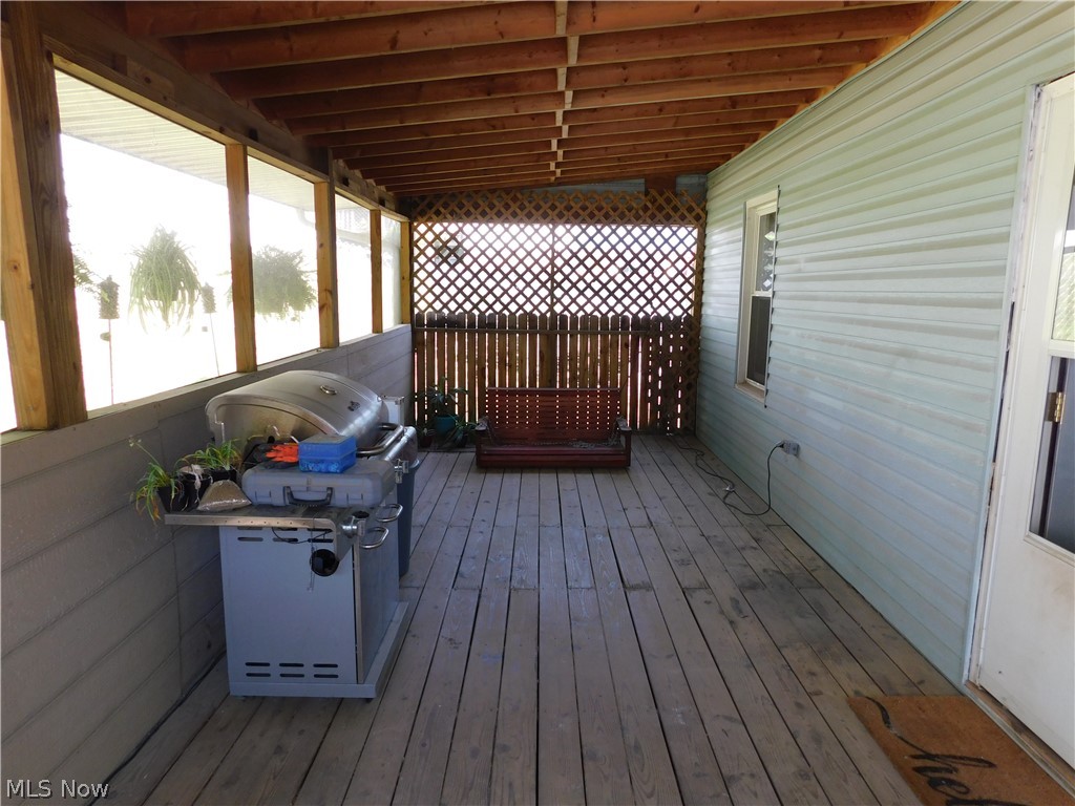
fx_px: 714
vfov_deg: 58.9
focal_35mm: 23
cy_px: 403
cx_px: 538
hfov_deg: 73.9
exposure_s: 1/40
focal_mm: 4
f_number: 3
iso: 125
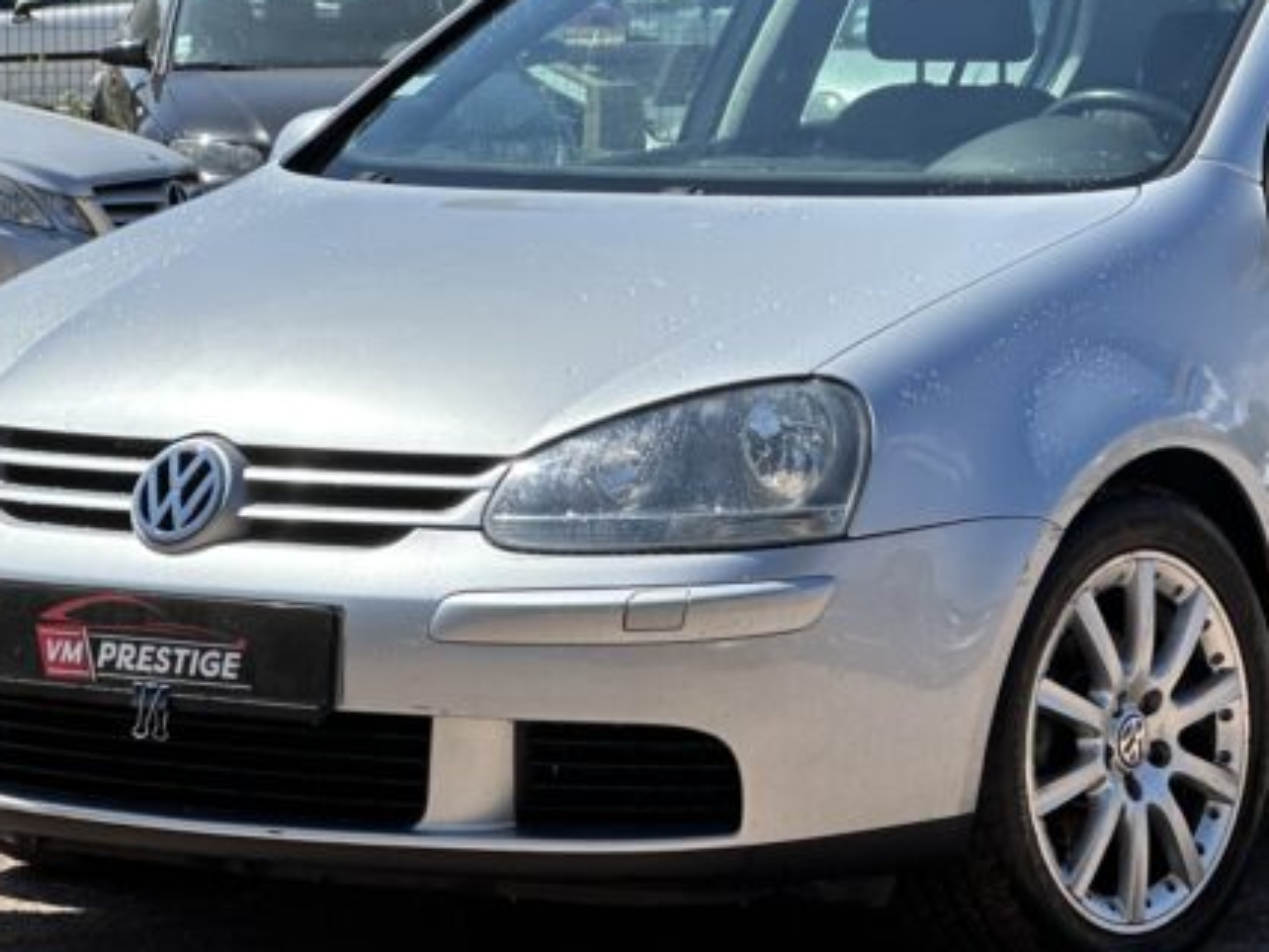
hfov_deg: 13.7
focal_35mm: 144
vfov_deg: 10.3
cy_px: 326
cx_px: 872
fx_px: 5279
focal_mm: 9
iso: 32
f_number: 2.8
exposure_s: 1/699
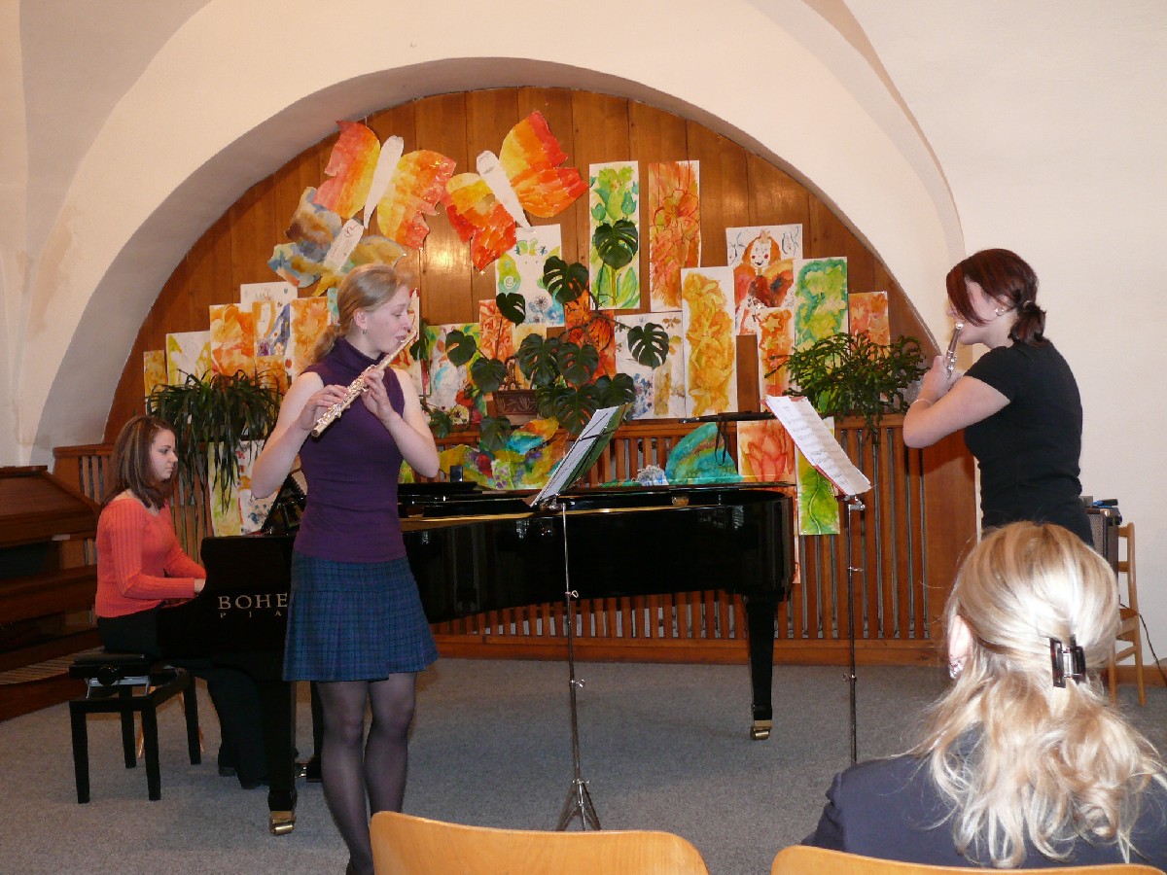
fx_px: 1349
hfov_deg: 46.8
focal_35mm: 40
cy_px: 438
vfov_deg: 36.0
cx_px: 584
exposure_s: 1/30
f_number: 2.8
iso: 200
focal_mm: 8.1
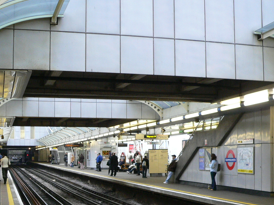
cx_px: 118
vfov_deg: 25.3
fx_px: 451
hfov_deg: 33.7
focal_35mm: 57
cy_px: 157
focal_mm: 6
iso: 200
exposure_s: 1/25
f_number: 2.8
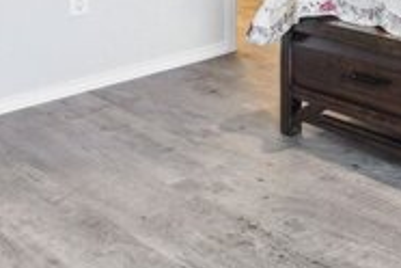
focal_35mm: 55
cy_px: -152
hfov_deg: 25.8
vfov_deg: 20.5
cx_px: 617
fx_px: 613
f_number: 8
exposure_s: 1/15
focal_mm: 16
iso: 3200
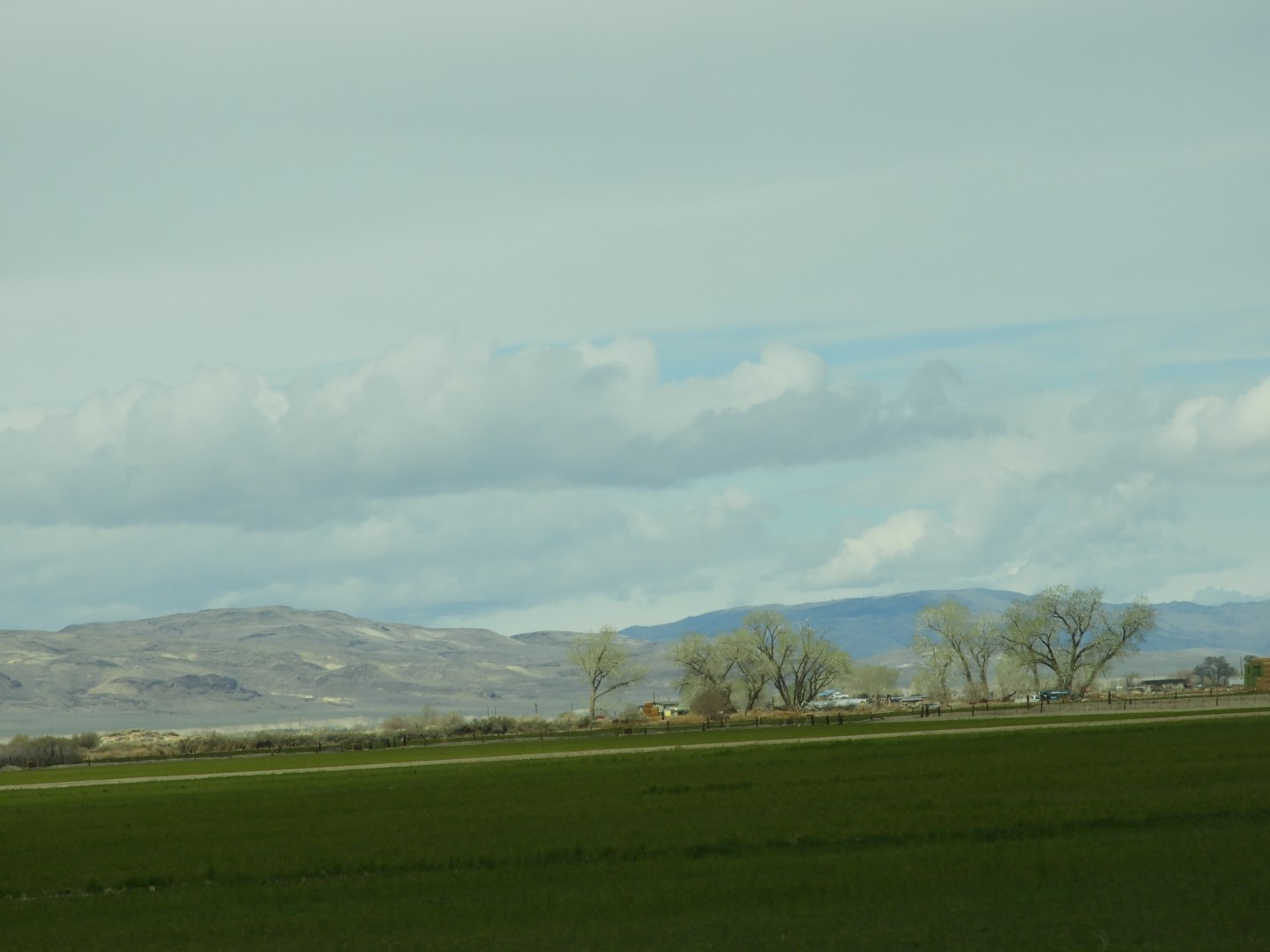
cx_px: 635
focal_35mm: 180
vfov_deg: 8.2
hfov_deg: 11.0
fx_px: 6604
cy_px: 476
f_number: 5.3
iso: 100
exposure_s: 1/800
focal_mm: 32.2
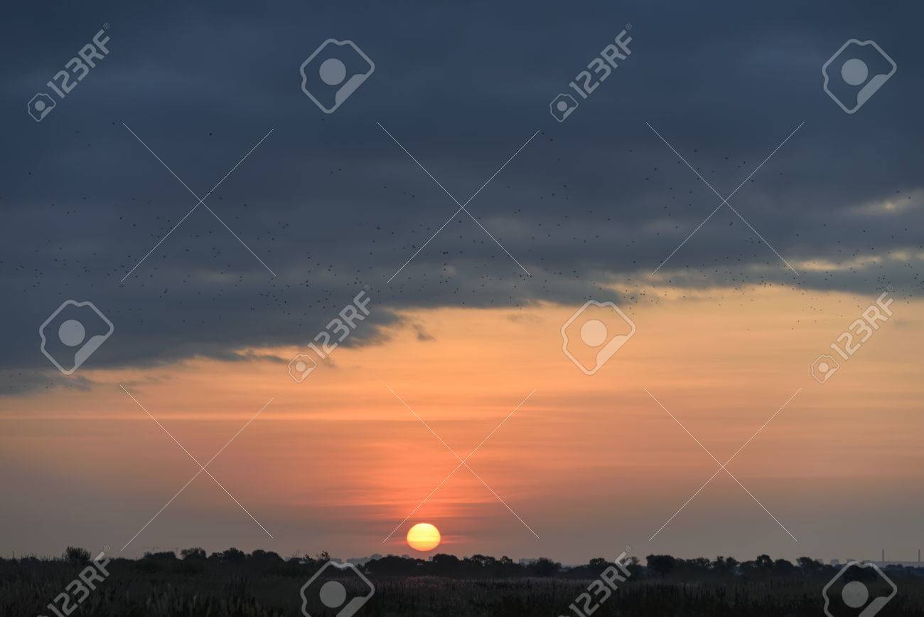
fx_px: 3465
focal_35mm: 135
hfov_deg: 15.2
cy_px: 308
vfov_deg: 10.2
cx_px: 462
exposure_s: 1/100
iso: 100
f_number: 5.6
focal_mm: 135
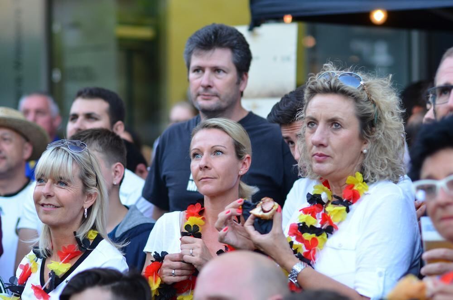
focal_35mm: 128
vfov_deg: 10.7
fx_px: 1601
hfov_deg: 16.1
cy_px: 150
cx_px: 226
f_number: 2.5
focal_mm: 85
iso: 400
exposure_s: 1/200
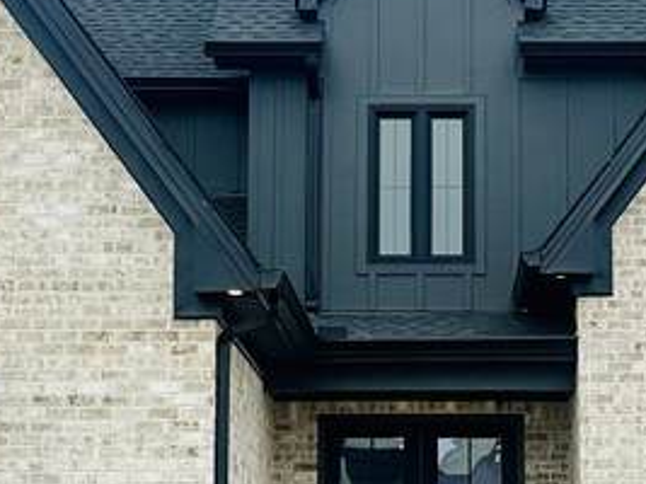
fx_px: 2145
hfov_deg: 17.1
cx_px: 431
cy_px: 310
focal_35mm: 115
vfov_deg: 12.9
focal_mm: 6.86
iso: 80
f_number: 1.78
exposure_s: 1/4184
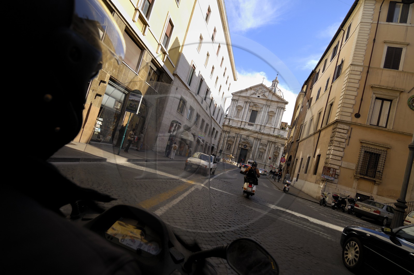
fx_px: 207
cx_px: 207
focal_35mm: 18
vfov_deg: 67.2
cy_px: 138
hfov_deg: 90.1
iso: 100
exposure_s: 1/320
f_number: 4.8
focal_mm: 12
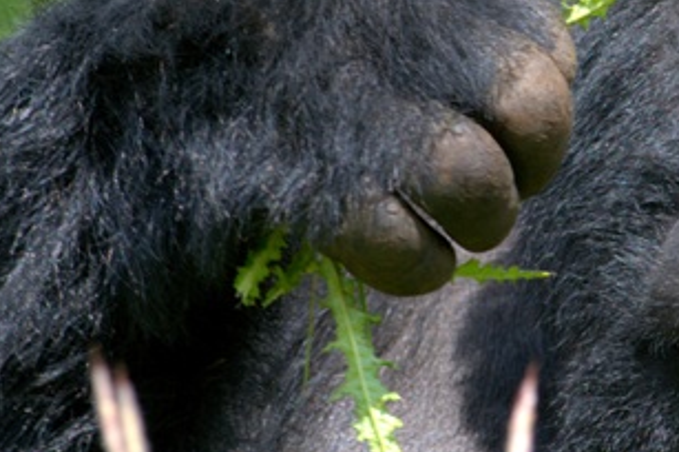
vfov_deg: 2.4
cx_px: 557
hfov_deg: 3.6
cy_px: 141
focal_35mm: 578
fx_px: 10891
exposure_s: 1/320
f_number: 8
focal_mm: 185
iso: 400
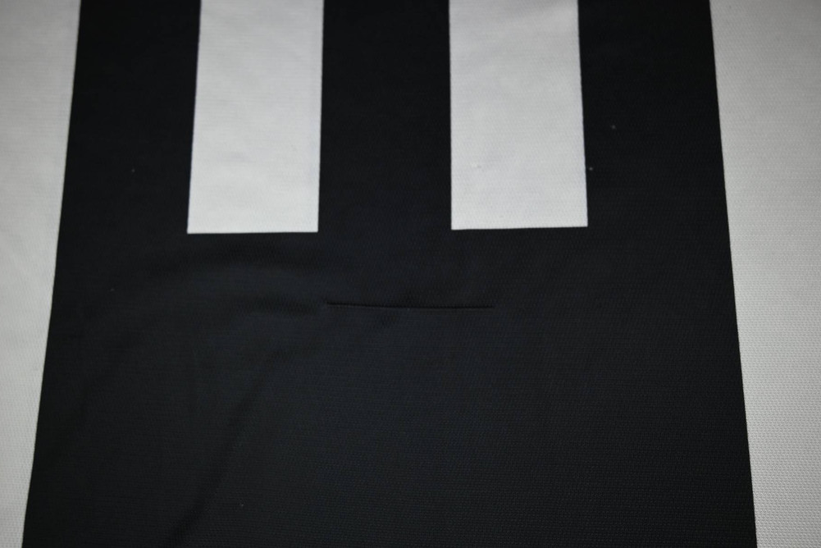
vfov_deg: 43.6
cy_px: 274
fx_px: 684
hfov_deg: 61.9
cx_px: 410
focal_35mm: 30
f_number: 5.6
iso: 200
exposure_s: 1/180
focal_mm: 30
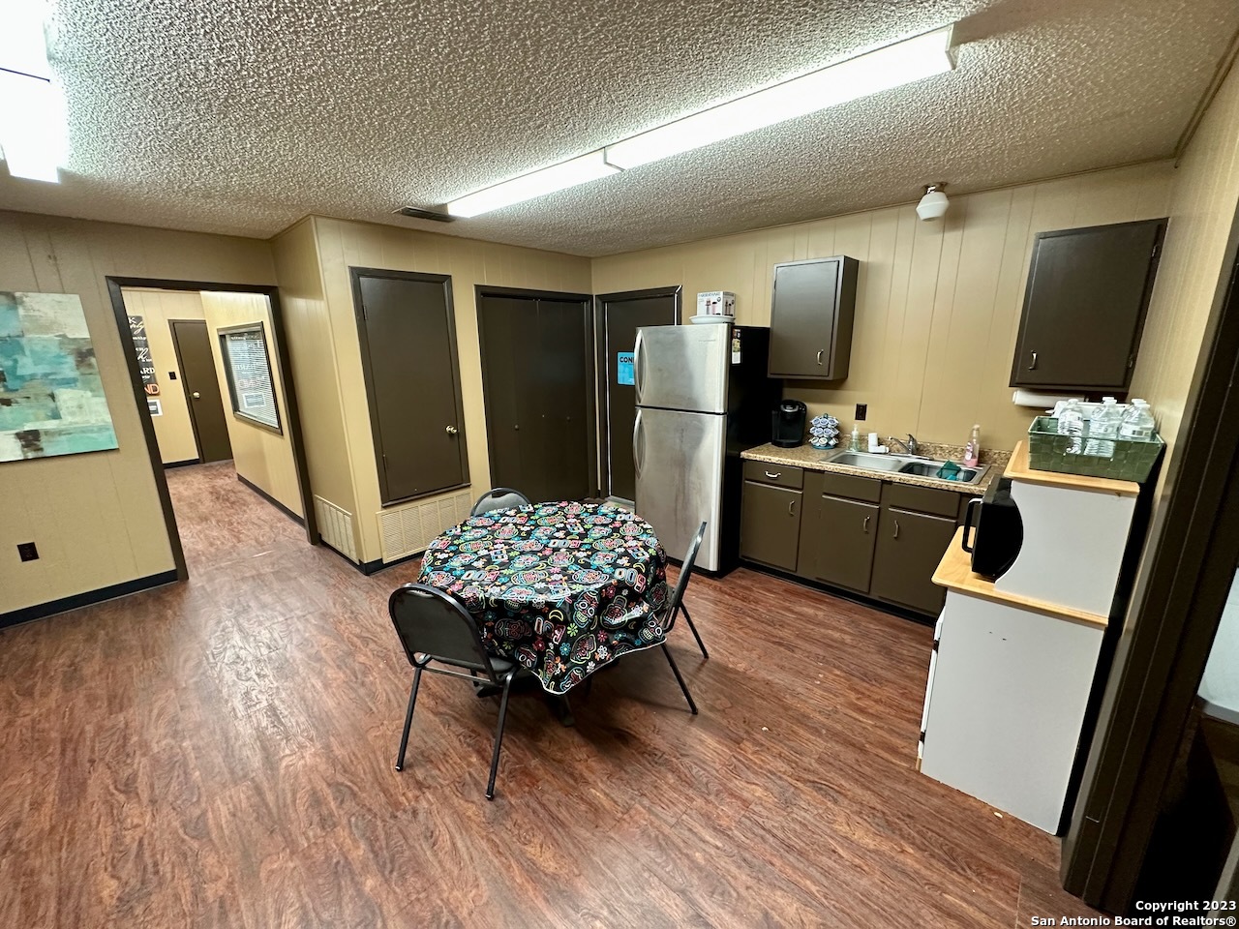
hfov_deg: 102.1
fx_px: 501
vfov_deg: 85.7
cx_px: 620
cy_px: 464
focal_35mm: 14
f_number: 2.2
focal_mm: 2.22
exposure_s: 1/60
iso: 400
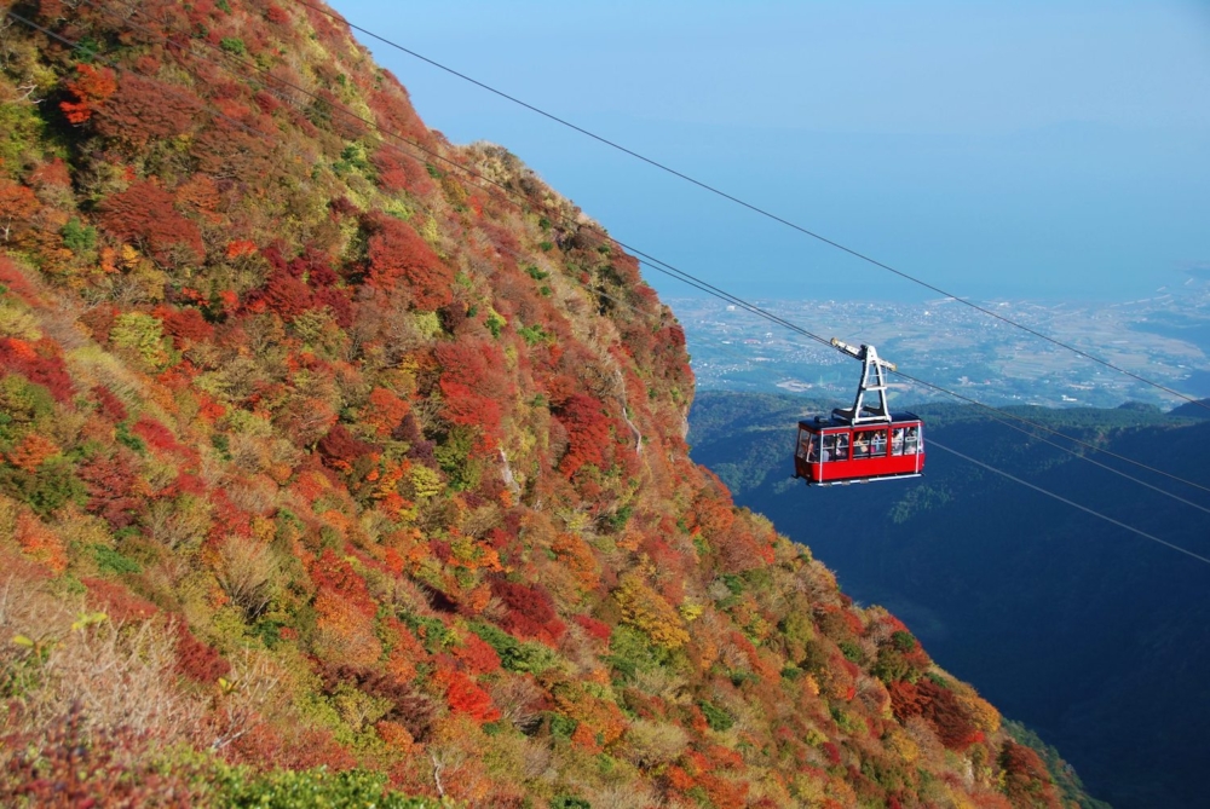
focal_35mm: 40
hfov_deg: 47.9
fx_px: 1363
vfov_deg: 33.1
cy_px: 404
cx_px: 605
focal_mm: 27
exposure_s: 1/125
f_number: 5.6
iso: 160
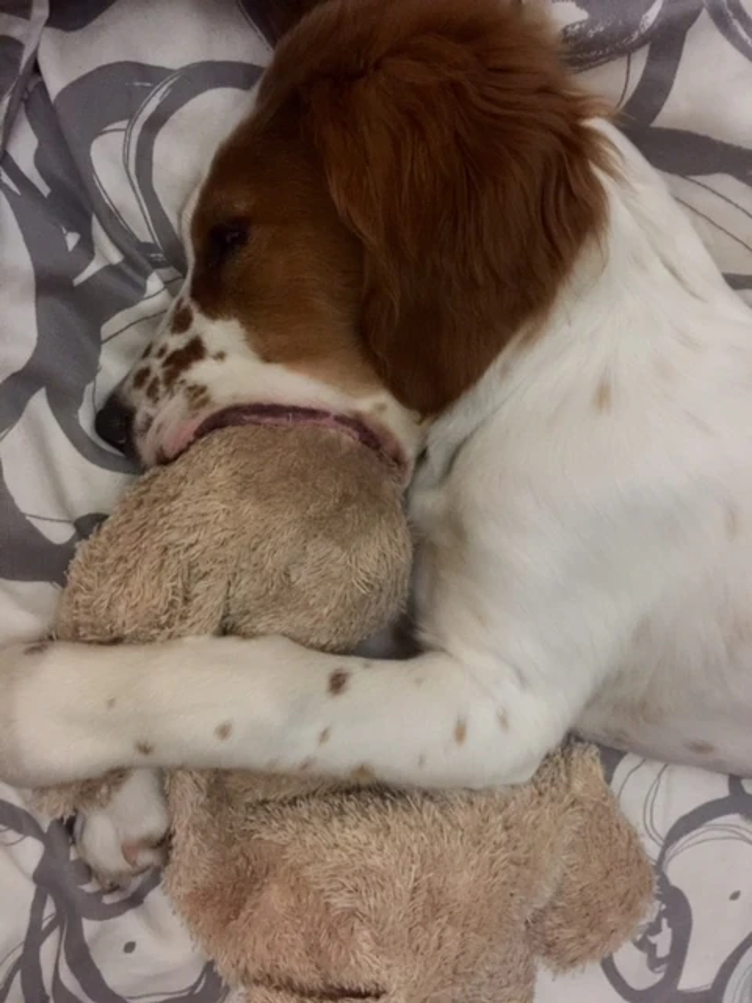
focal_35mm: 29
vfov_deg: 61.7
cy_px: 502
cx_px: 376
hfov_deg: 48.2
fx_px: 840
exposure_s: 1/4
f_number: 2.2
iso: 160
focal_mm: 4.15
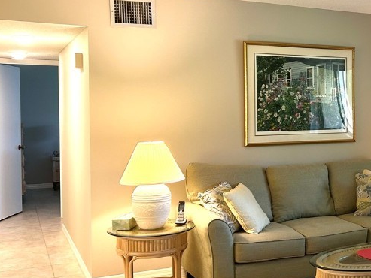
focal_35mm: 54
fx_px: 579
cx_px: 352
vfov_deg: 27.0
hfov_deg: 33.2
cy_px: 126
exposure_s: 1/60
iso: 80
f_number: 1.5
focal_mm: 5.7
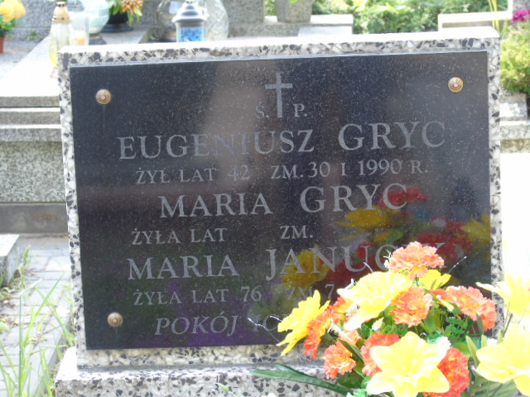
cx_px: 265
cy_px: 198
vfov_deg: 12.0
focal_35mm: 124
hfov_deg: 15.9
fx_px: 1899
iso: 80
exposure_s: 1/30
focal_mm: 22
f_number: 4.6
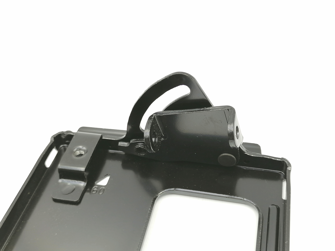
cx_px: 168
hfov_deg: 42.1
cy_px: 126
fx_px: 435
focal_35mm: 45
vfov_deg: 32.2
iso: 50
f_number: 1.8
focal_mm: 5.3
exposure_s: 1/101
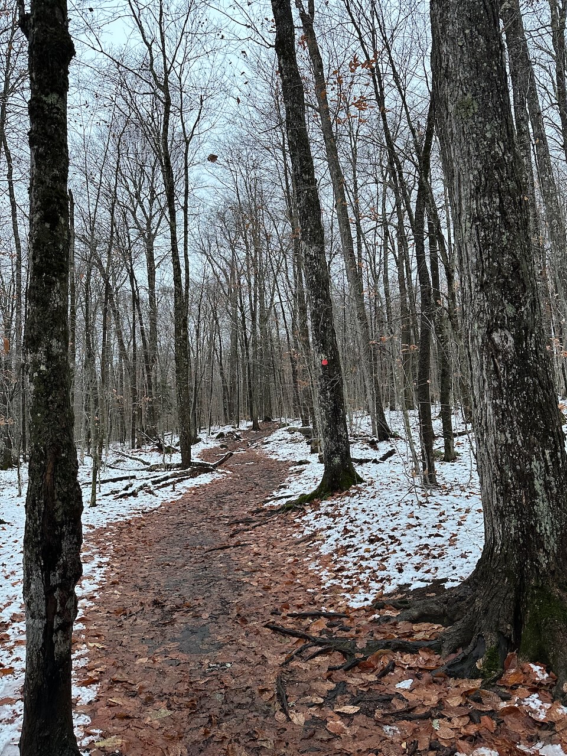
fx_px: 524
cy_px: 378
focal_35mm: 24
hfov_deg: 56.8
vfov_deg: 71.6
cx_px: 284
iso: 400
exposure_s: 1/60
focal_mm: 6.86
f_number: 1.78
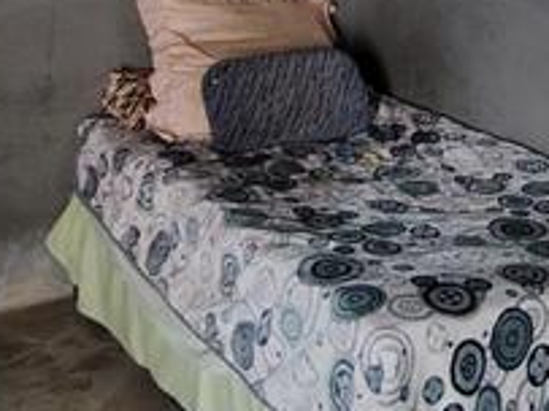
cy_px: -203
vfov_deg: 19.2
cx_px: 484
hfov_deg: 28.0
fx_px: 1062
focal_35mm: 67
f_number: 2.2
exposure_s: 1/25
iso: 764
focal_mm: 1.43
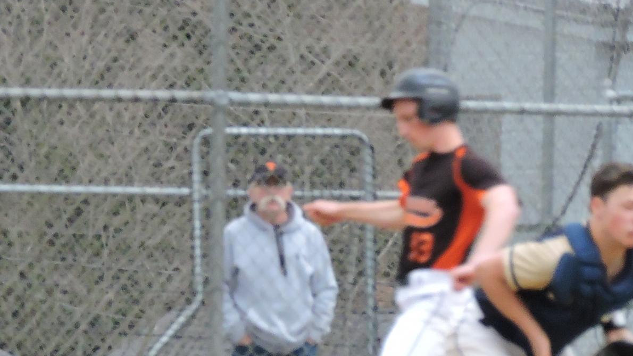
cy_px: 488
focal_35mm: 1062
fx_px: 17823
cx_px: 71
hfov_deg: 2.0
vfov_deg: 1.1
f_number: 4.9
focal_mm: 77.6
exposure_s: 1/320
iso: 800
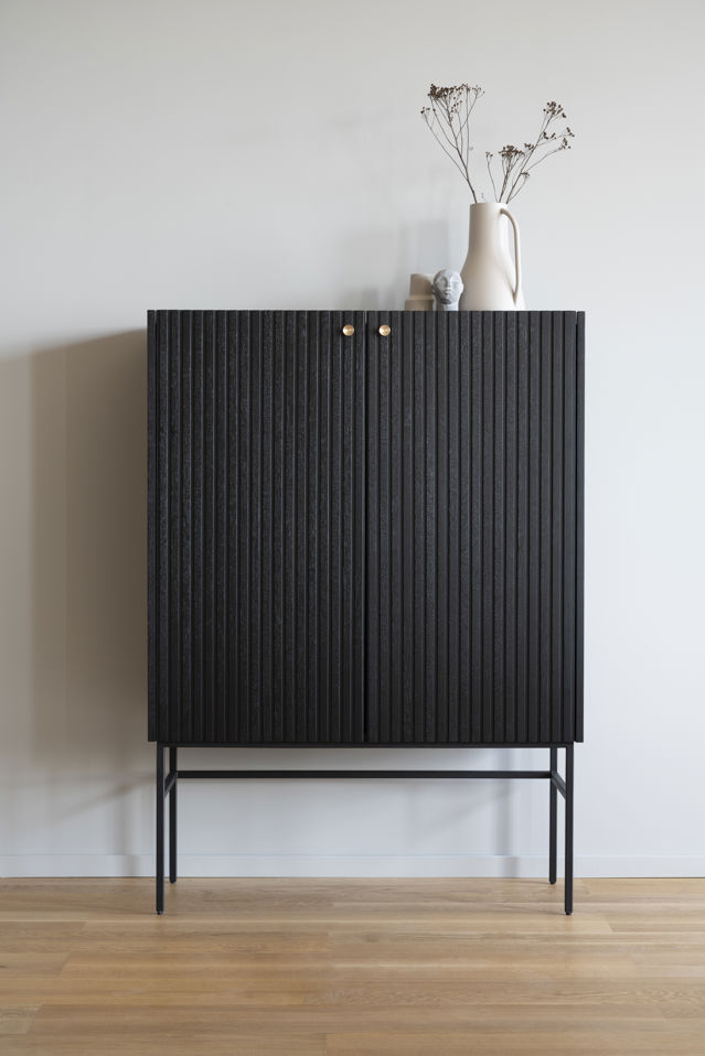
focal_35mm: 62
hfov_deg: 21.9
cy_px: 528
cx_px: 352
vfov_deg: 32.4
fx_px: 1820
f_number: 7.1
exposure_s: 1/6
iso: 250
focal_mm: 62
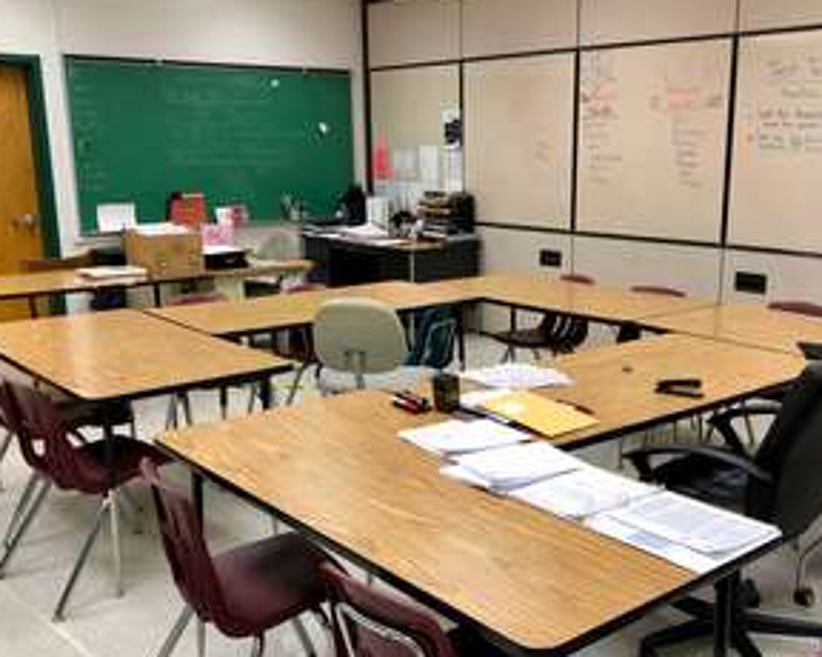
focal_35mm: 38
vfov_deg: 39.1
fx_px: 924
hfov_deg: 47.9
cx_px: 462
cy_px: 368
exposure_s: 1/20
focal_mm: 4
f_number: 1.8
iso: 40
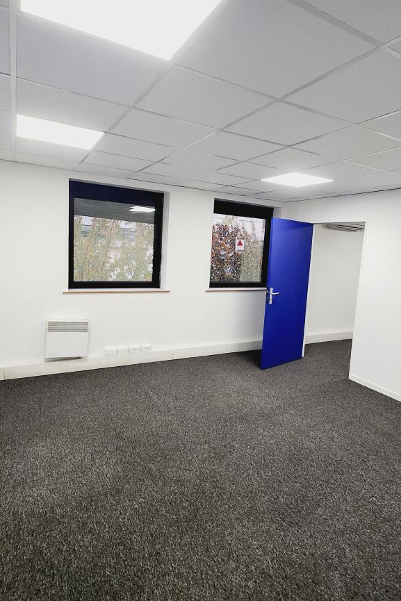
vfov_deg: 83.9
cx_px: 220
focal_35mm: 20
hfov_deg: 61.8
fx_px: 334
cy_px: 287
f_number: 2.2
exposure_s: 1/50
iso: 100
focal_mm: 1.74
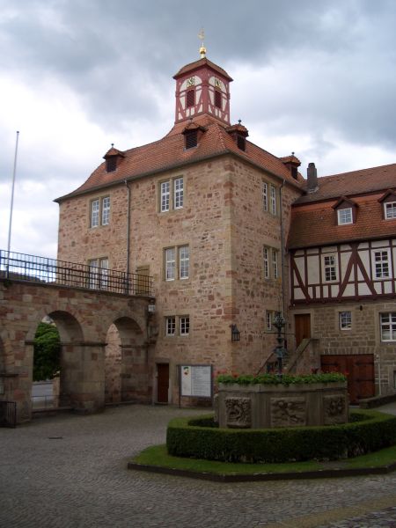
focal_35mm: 35
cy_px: 264
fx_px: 534
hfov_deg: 40.7
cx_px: 198
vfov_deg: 52.6
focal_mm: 5.8
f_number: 2.6
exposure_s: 1/320
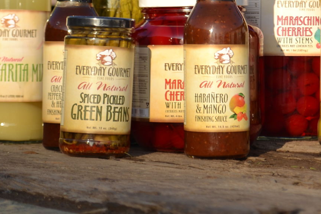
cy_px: -14
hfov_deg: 11.0
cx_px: 282
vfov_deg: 7.3
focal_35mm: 186
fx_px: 1660
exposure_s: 1/200
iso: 100
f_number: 7.1
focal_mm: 55
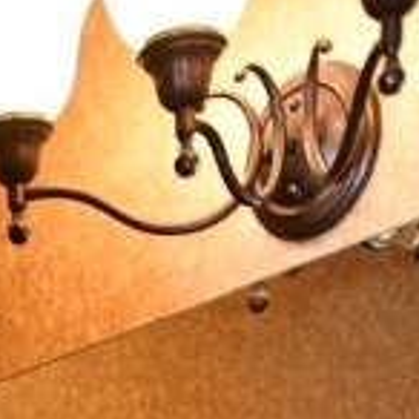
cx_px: -80
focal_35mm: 107
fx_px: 1465
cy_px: 1068
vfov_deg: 12.2
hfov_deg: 15.7
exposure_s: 1/800
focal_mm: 16
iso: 2000
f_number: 2.8
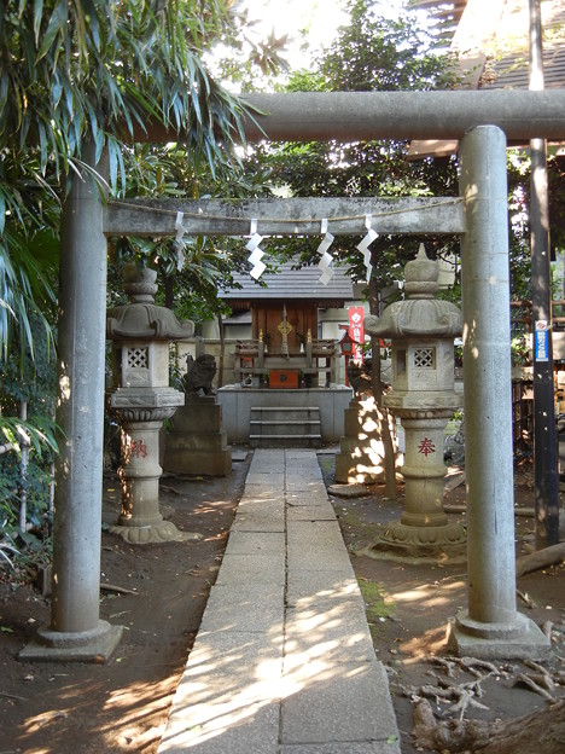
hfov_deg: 36.8
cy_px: 377
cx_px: 282
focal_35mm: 39
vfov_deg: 47.9
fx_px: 849
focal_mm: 7.1
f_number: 3.7
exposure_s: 1/11.4
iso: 160
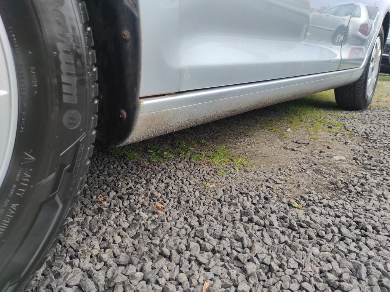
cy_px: 146
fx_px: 281
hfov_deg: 69.4
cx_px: 195
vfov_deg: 54.8
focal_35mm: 25
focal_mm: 5.43
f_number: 1.89
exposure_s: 1/890
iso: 100
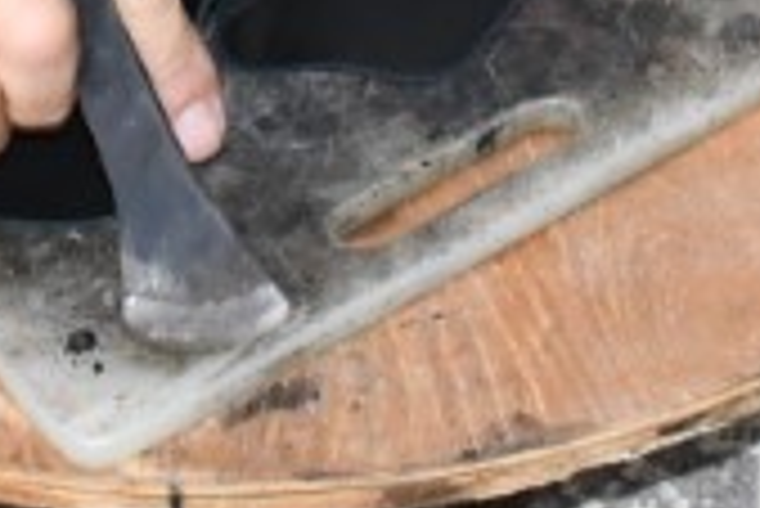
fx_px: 3888
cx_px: 146
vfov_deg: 6.8
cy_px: -942
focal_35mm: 184
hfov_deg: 11.1
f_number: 6.7
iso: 2500
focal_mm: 20
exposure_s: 1/60
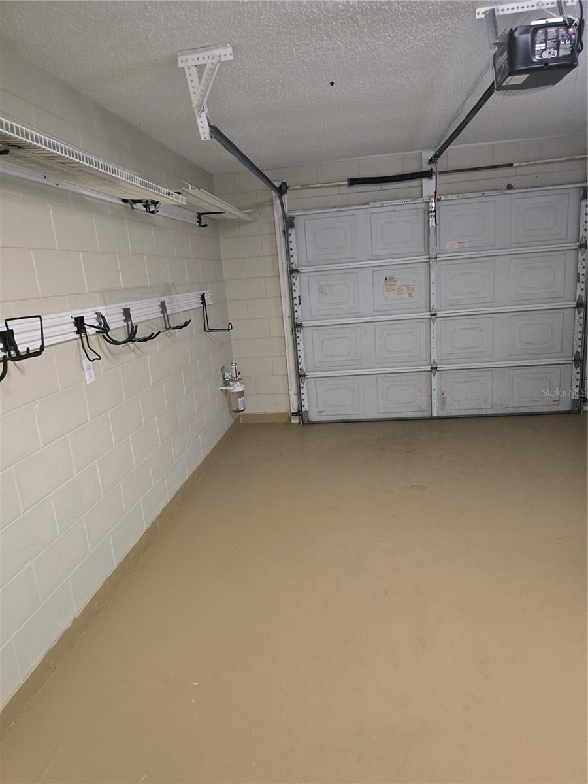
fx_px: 521
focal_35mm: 23
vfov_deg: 73.9
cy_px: 392
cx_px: 294
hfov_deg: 58.9
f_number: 1.7
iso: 1000
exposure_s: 1/60
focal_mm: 6.3
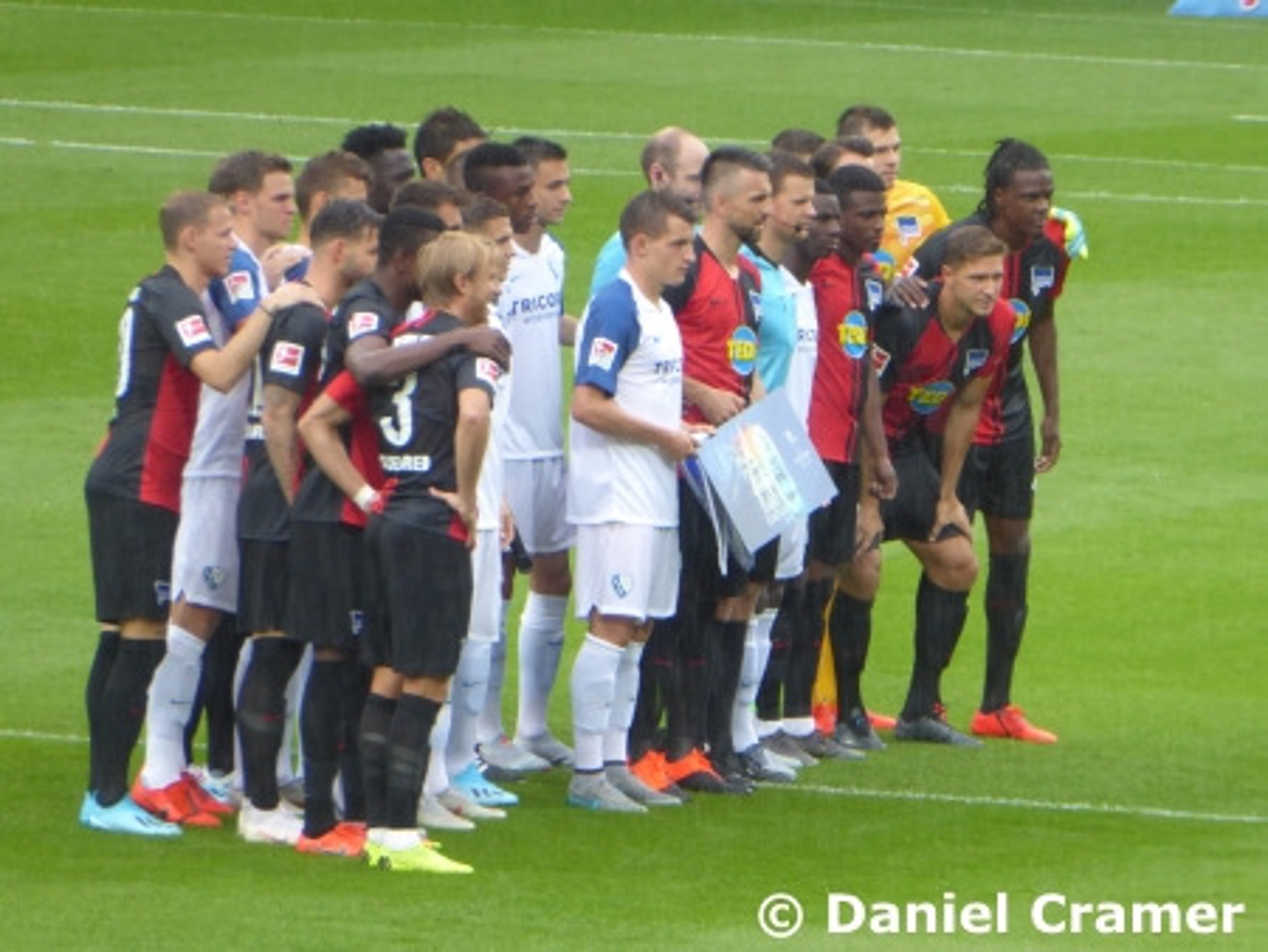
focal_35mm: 720
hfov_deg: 2.8
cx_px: 634
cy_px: 476
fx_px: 26388
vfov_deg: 2.1
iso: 320
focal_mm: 129
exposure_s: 1/125
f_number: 6.4
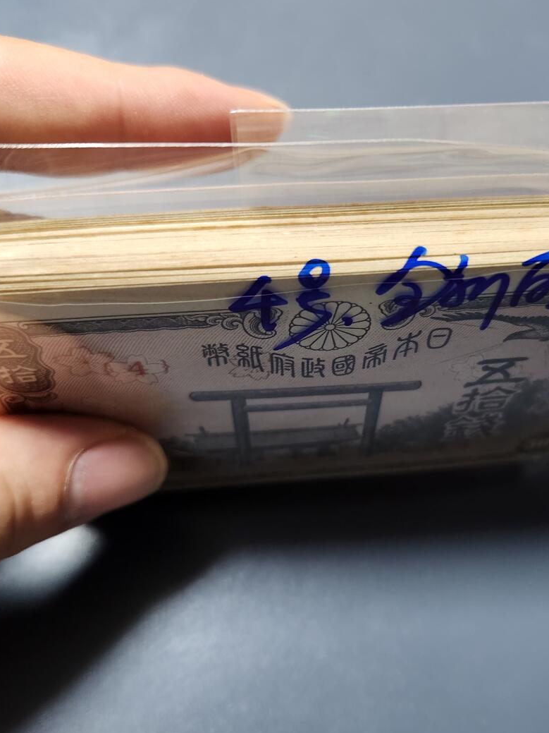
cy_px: 368
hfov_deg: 45.1
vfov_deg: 58.4
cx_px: 337
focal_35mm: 31
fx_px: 656
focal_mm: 5.4
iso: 640
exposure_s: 1/33.3
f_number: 1.8
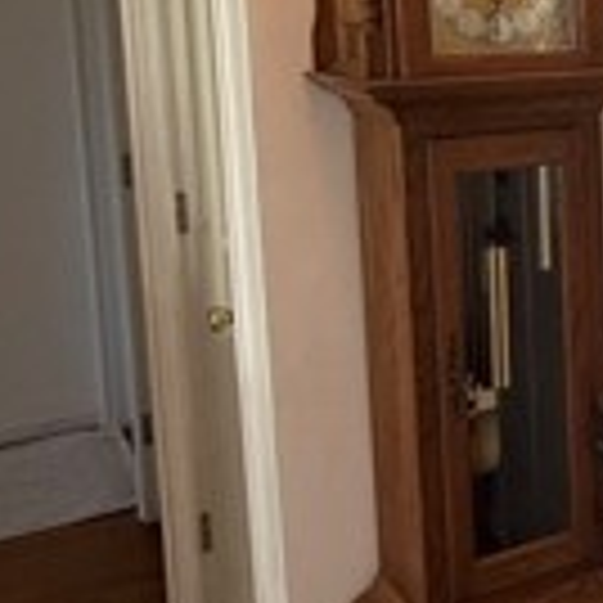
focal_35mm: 59
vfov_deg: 28.5
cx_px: 814
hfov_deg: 24.7
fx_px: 1163
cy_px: 130
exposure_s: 1/60
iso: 200
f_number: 2.2
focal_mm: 2.22
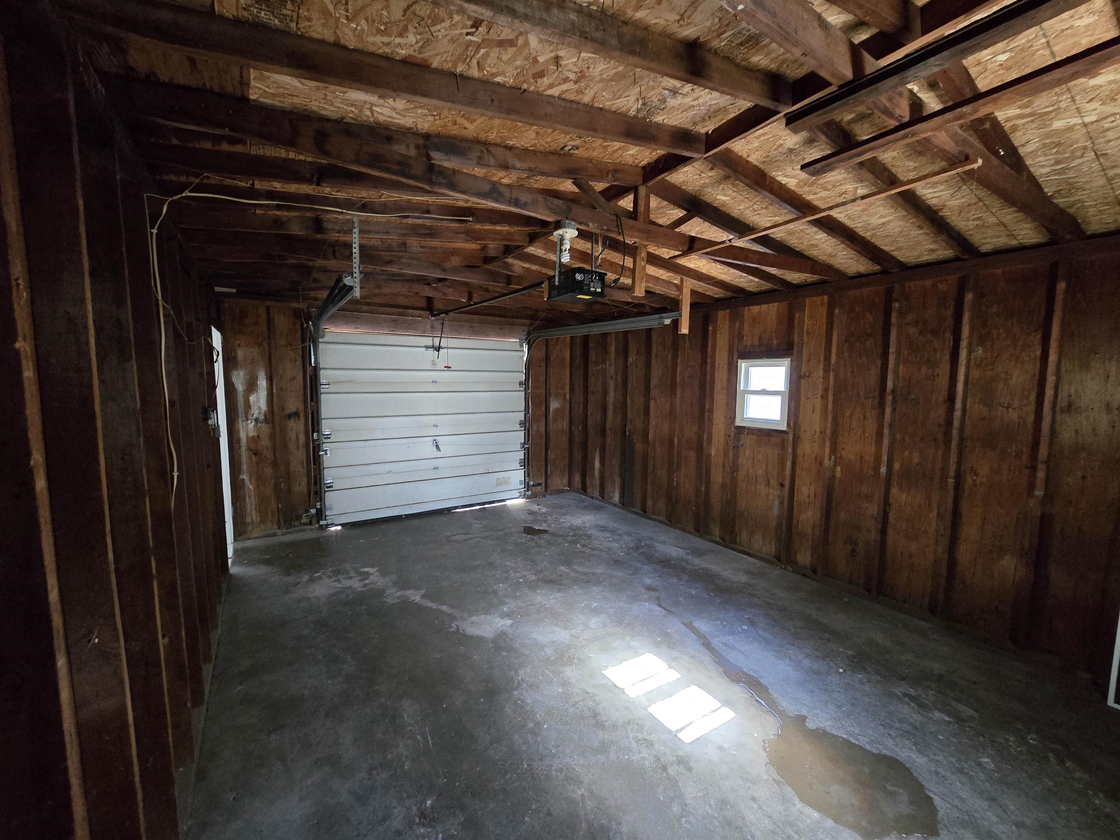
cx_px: 560
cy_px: 420
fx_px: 421
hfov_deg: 106.2
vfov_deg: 89.9
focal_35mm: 13
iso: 1250
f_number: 2.2
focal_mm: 2.2
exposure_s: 1/30
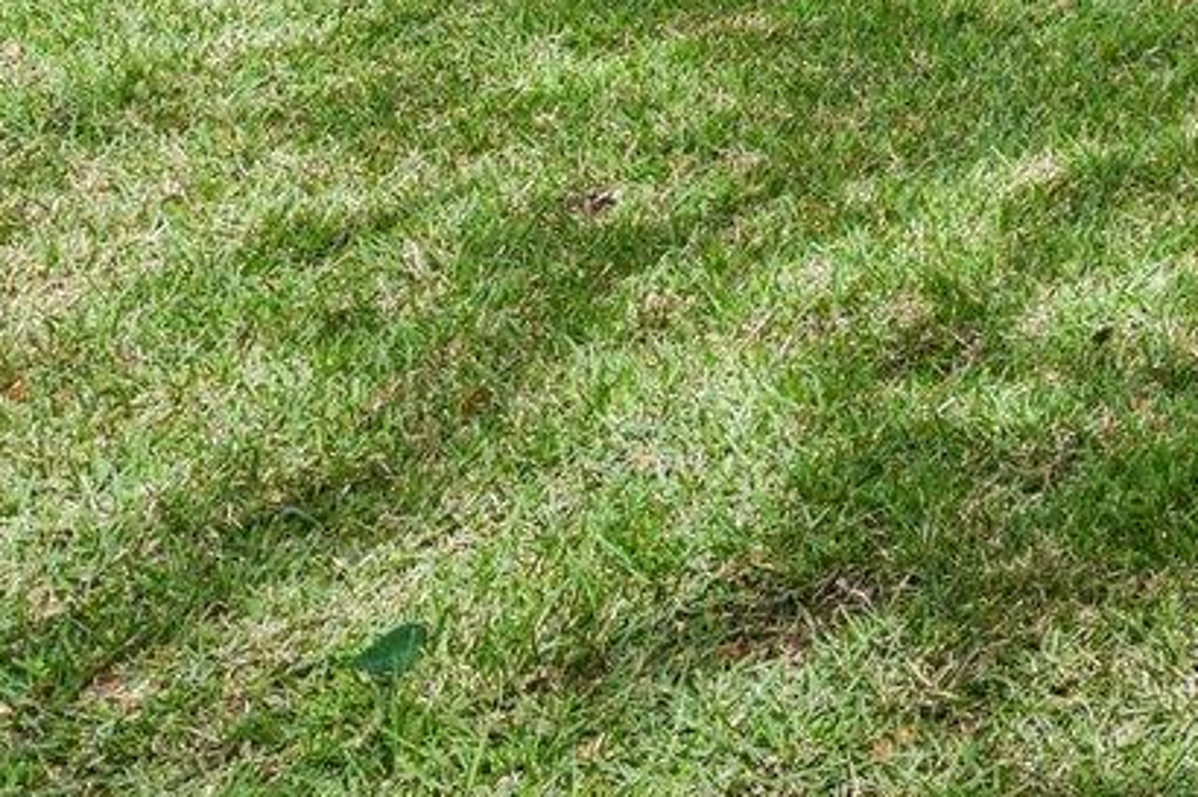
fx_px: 2328
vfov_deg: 15.1
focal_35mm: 70
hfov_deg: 18.6
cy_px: -877
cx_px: 2399
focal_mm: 14
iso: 100
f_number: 8
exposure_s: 1/160
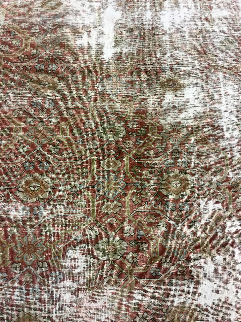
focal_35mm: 31
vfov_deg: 58.4
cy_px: 161
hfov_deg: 45.4
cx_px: 120
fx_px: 288
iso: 64
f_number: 2.4
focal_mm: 3.3
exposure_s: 1/30
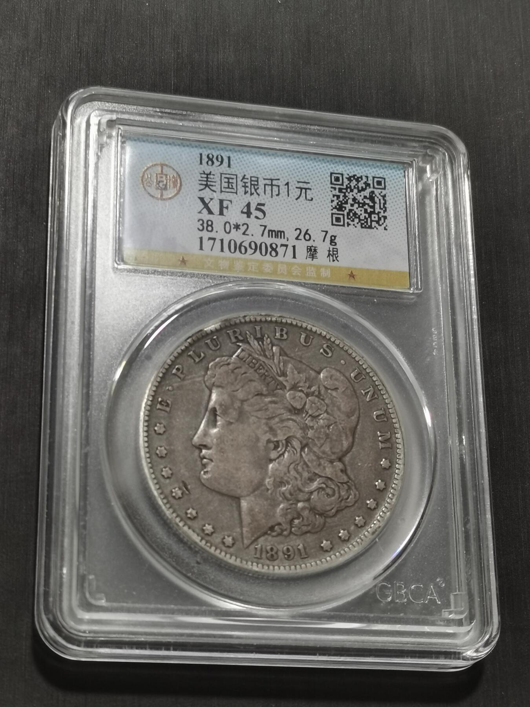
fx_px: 1572
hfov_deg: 19.1
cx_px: 265
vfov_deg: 25.3
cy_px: 354
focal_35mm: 77
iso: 64
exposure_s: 1/100
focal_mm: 5.58
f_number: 1.8
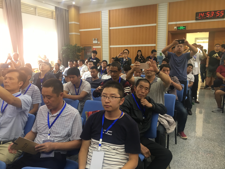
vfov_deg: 48.2
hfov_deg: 61.7
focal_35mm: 29
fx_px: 188
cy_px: 84
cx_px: 112
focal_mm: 4.15
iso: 100
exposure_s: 1/33
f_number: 2.2
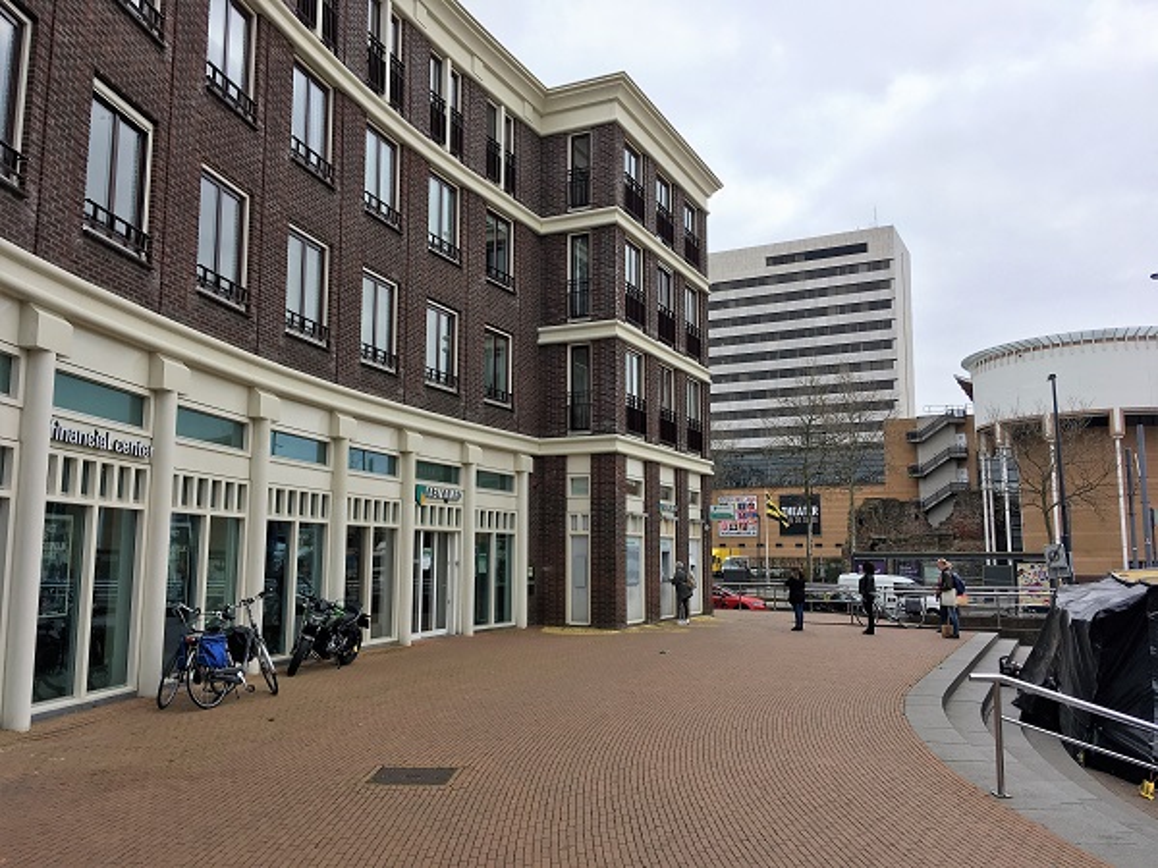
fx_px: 970
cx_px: 579
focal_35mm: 29
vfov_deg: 48.2
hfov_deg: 61.7
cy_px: 434
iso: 25
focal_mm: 4.15
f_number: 2.2
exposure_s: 1/699
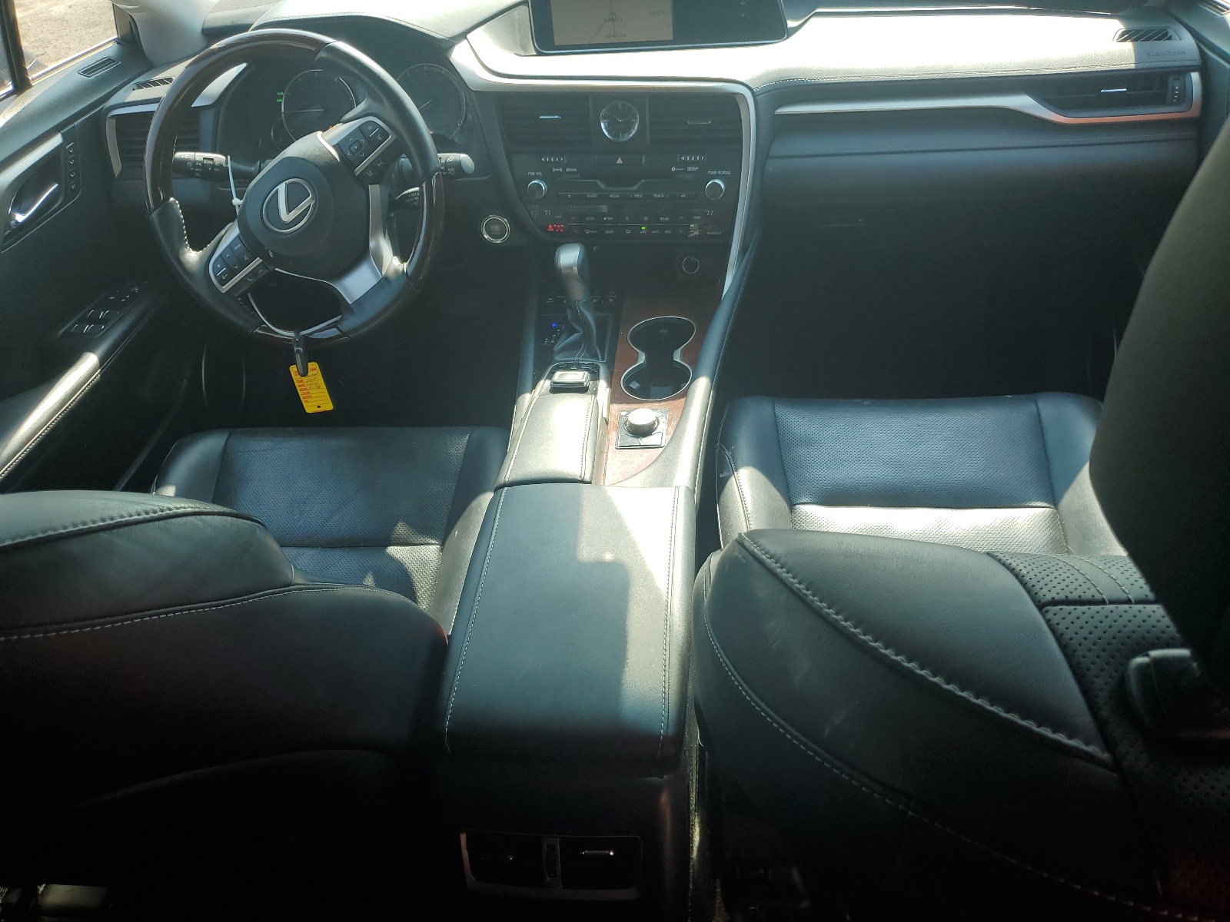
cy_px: 461
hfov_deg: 67.3
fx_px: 924
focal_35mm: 26
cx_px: 615
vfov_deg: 53.1
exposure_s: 1/323
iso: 50
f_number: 1.5
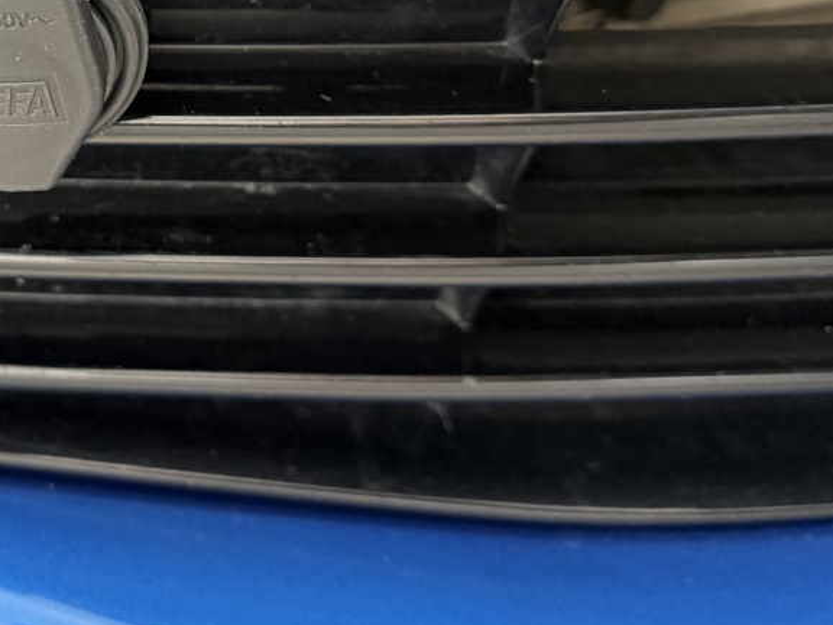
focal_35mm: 60
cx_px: -1
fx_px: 1444
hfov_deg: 30.0
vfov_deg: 23.6
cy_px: 38
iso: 800
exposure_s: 1/33
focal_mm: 6.76
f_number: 1.78
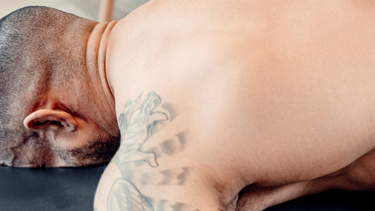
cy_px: -126
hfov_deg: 19.7
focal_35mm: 107
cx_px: 310
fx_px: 1064
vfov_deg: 10.8
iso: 640
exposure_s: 1/125
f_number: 2.8
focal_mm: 45
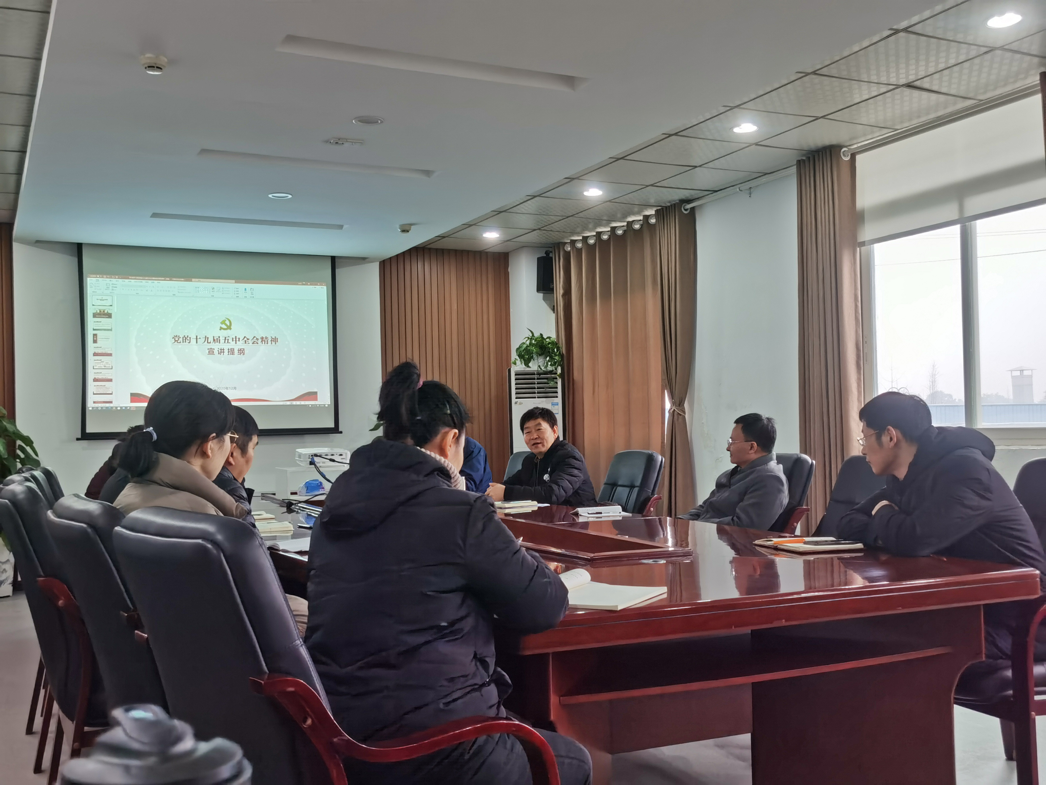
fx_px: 1118
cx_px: 523
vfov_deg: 38.7
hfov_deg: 50.1
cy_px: 392
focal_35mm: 37
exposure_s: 1/100
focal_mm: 5.56
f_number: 1.6
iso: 50
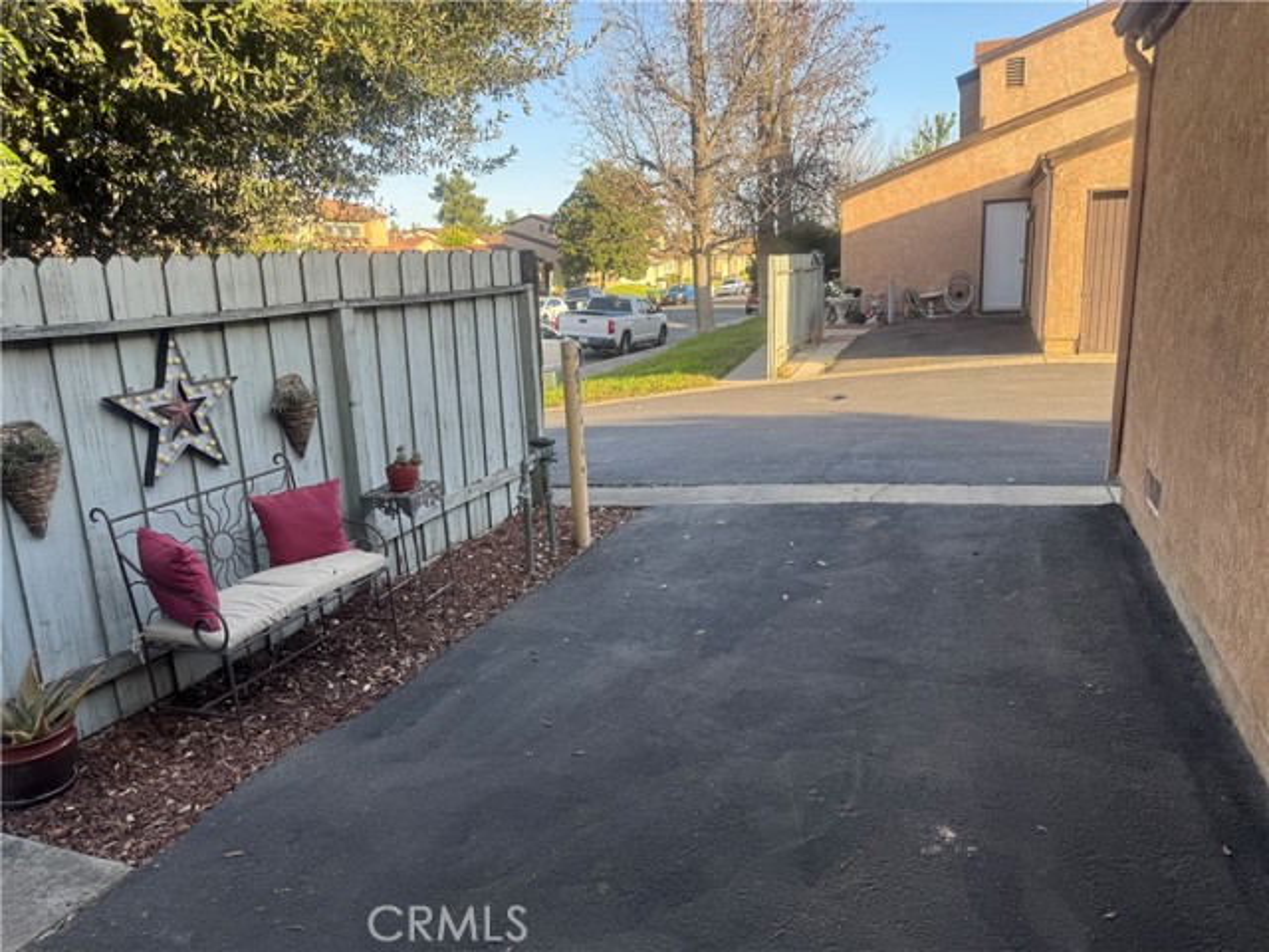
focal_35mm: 24
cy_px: 476
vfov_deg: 56.8
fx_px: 880
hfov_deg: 71.6
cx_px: 634
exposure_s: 1/477
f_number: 1.78
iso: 80
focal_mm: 6.76
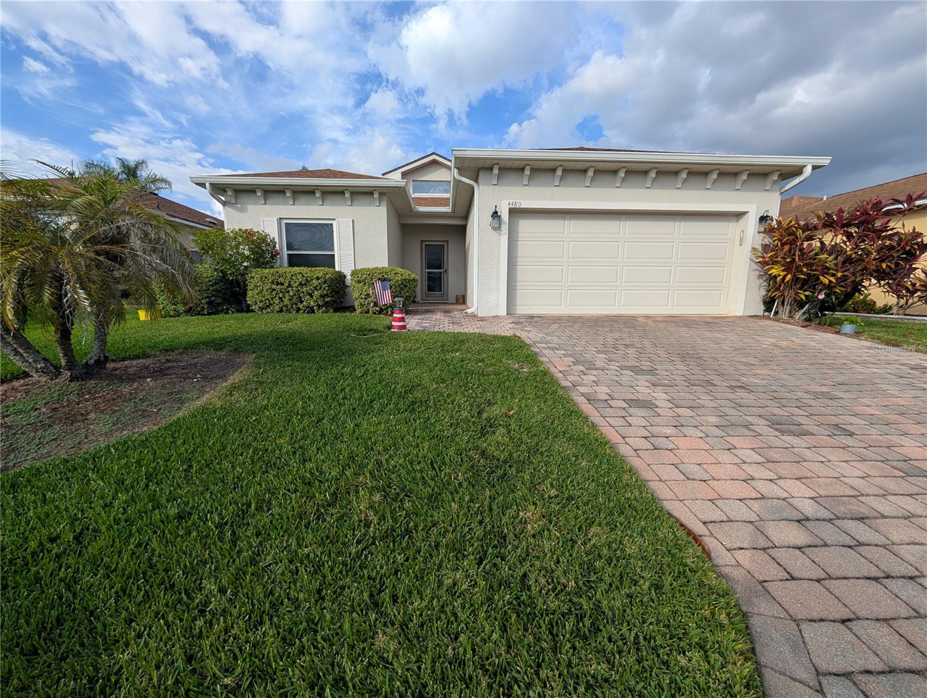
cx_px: 464
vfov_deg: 94.6
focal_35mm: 12
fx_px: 322
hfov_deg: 110.5
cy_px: 349
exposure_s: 1/2020
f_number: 1.7
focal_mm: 2.02
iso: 51
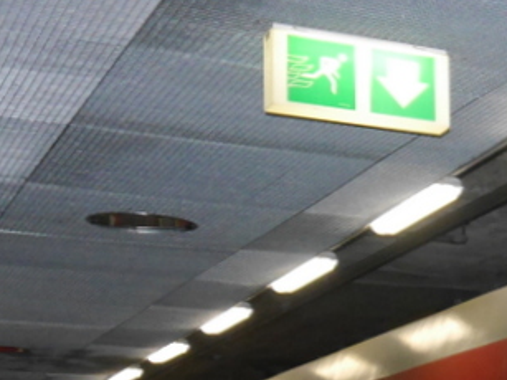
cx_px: 892
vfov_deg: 11.7
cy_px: 525
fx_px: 1786
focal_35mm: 122
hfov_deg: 14.4
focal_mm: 17
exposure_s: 1/125
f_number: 3.9
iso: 1600
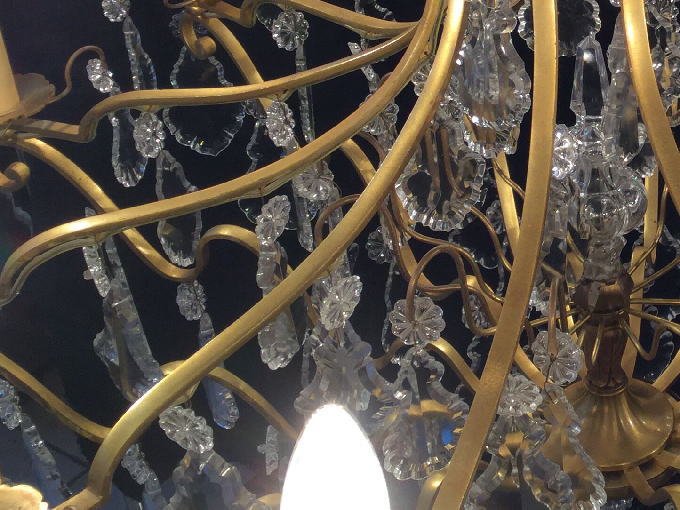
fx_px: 1375
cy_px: 110
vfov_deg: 20.8
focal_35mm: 70
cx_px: 666
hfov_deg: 26.4
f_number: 2.4
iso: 32
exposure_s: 1/50
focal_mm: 3.3
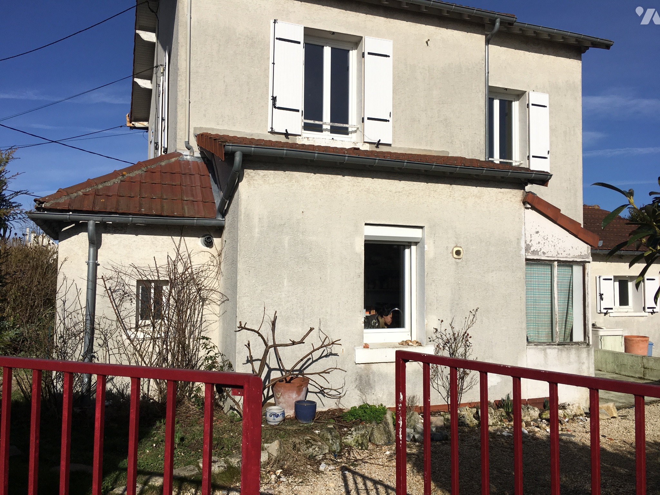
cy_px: 248
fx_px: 553
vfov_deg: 48.2
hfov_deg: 61.7
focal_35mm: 29
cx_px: 330
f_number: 2.2
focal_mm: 4.15
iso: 25
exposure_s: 1/3846
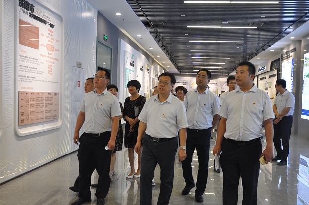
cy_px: 109
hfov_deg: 51.9
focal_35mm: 37
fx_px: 317
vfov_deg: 35.8
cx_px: 166
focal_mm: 22
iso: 500
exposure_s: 1/60
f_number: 3.8
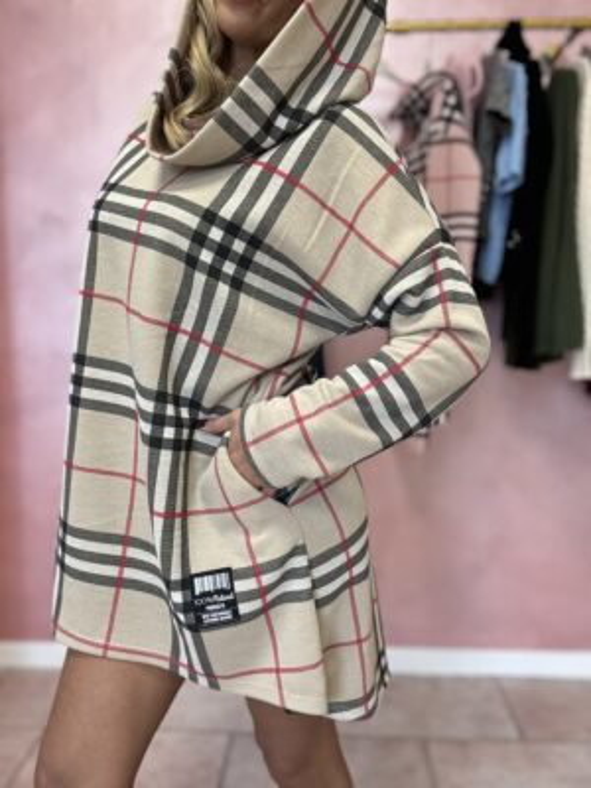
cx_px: 296
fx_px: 683
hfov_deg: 46.8
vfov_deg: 60.0
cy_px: 394
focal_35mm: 30
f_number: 1.9
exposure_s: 1/50
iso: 100
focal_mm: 2.69
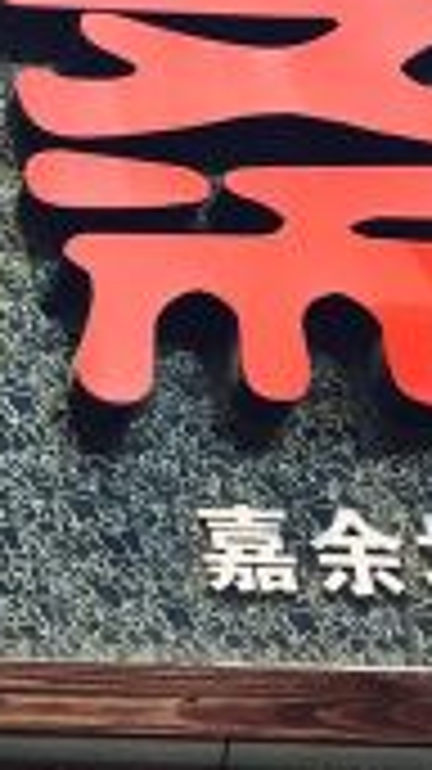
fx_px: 2631
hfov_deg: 8.8
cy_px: 250
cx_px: -490
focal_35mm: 129
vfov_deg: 16.6
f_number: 2.2
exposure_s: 1/2262
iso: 25
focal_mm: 4.15
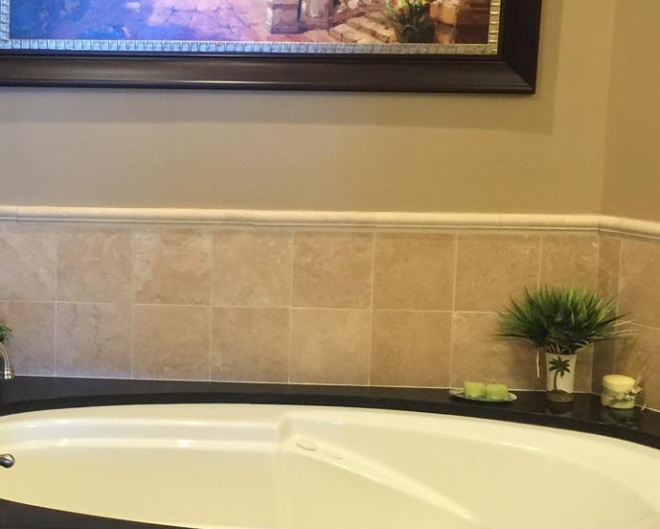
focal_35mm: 67
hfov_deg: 27.1
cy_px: 220
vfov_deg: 22.8
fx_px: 1309
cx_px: 37
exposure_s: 1/15
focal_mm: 4.15
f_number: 2.2
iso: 50
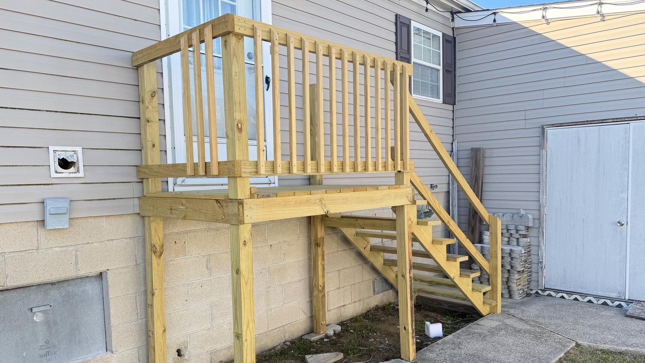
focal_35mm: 27
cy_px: 205
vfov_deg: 42.8
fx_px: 462
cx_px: 319
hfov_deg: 69.9
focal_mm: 6.76
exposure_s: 1/627
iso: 100
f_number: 1.78
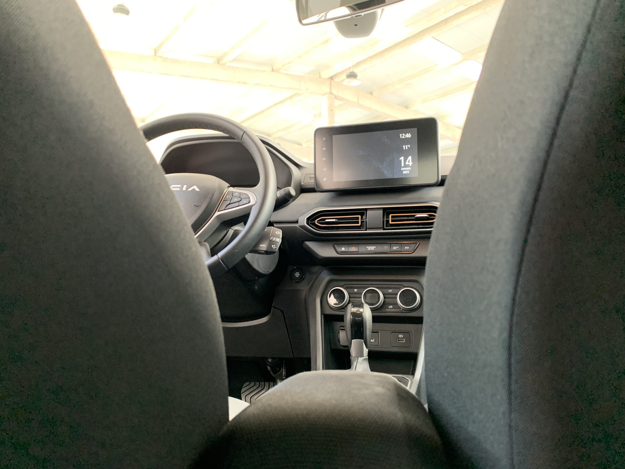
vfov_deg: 53.1
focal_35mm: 26
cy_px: 234
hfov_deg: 67.3
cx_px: 312
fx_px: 469
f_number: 1.8
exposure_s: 1/53
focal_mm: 4.25
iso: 400
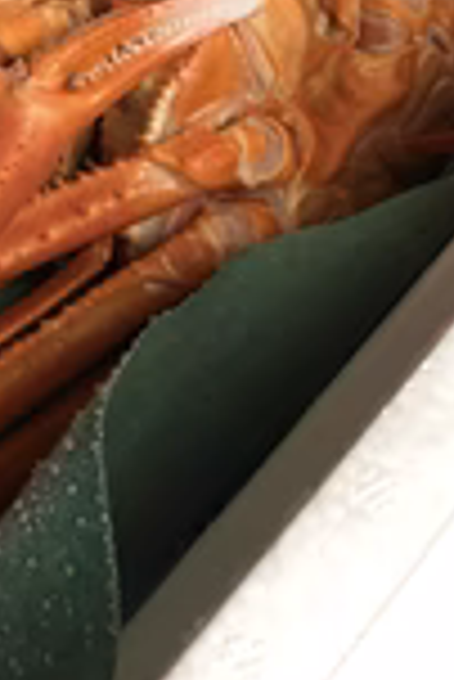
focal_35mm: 77
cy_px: -54
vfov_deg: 24.6
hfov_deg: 16.8
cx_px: -121
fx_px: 1453
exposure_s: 1/17
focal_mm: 4
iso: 64
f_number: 1.8
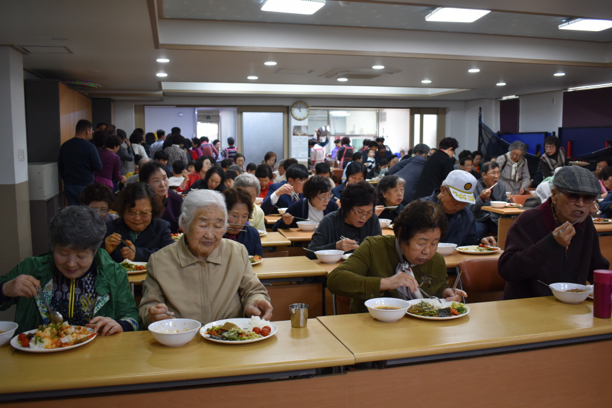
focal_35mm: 33
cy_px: 204
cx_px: 306
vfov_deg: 40.0
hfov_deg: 57.2
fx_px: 561
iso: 640
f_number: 4
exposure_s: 1/60
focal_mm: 22
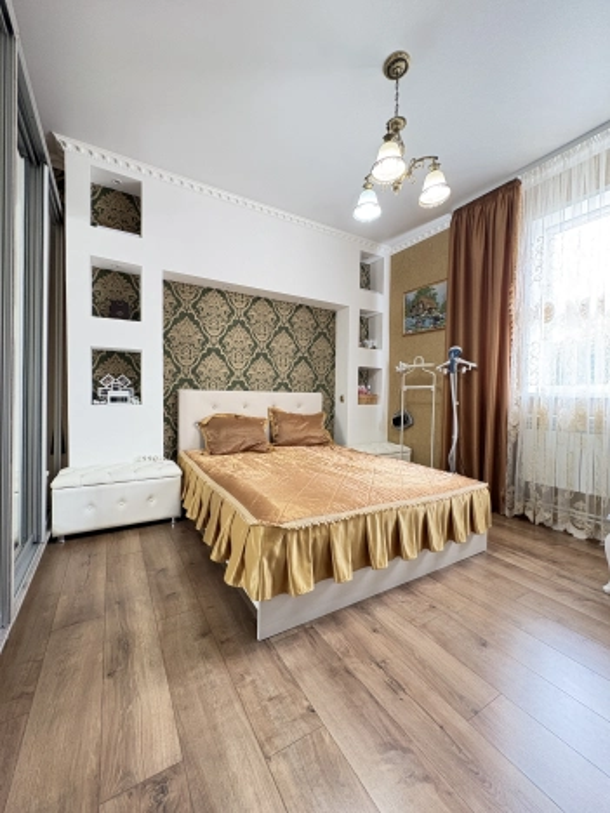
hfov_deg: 85.7
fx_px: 329
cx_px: 305
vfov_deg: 102.1
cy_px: 406
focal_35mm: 14
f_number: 2.2
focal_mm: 2.22
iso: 320
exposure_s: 1/60
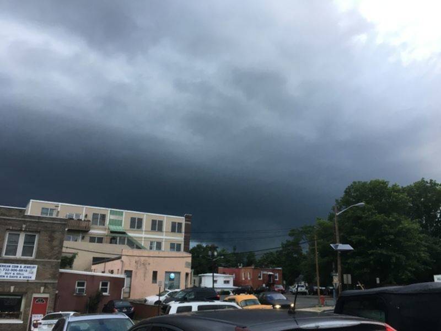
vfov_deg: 48.2
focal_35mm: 29
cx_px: 220
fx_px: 369
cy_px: 166
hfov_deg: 61.7
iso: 25
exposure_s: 1/40
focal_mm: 4.15
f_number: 2.2
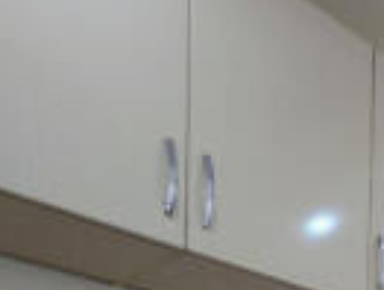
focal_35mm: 53
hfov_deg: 35.4
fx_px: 590
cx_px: 278
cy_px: 514
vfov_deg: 20.3
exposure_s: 1/33.3
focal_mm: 2.23
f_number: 1.95
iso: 49
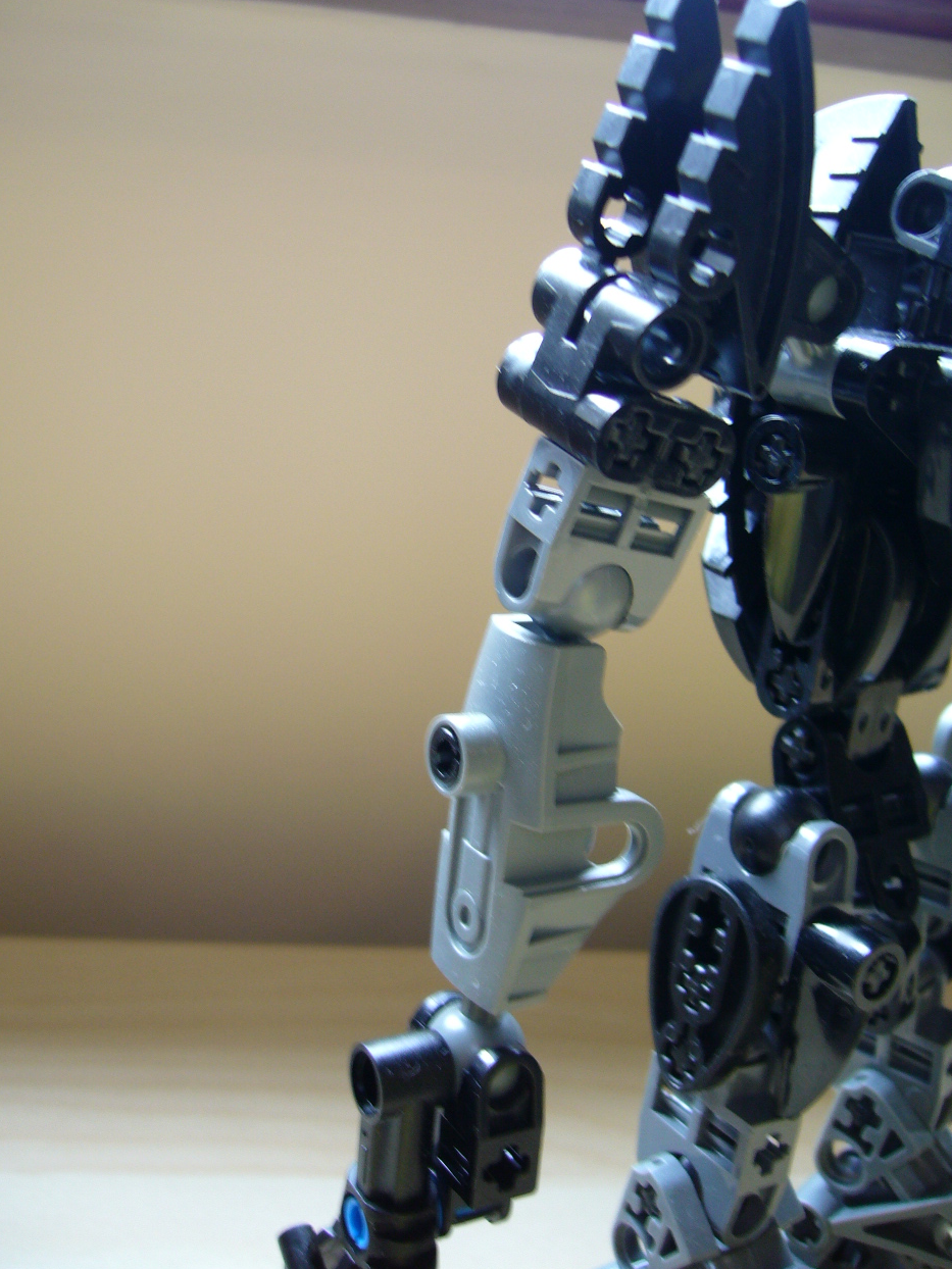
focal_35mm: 36
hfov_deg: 39.7
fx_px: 1320
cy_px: 621
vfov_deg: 51.4
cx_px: 478
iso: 100
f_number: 2.8
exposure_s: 1/25
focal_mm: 5.8
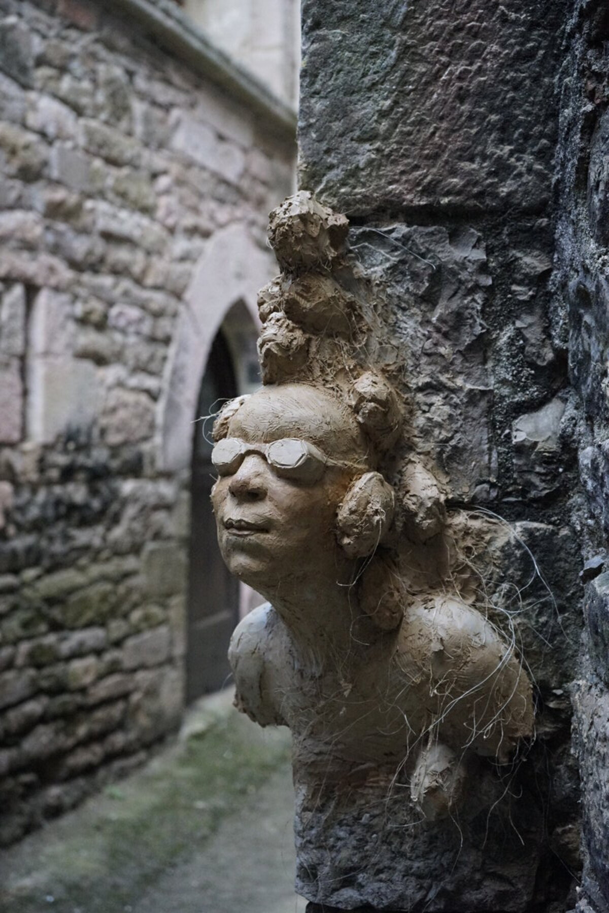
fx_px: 1319
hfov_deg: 26.0
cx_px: 304
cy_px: 456
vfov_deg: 38.2
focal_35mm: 52
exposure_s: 1/100
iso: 6400
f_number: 5
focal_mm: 52
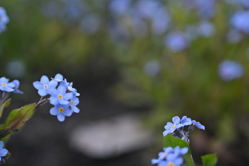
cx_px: 124
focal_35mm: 75
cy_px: 83
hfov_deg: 27.0
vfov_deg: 18.2
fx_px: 519
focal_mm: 50
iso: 125
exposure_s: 1/80
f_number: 3.8
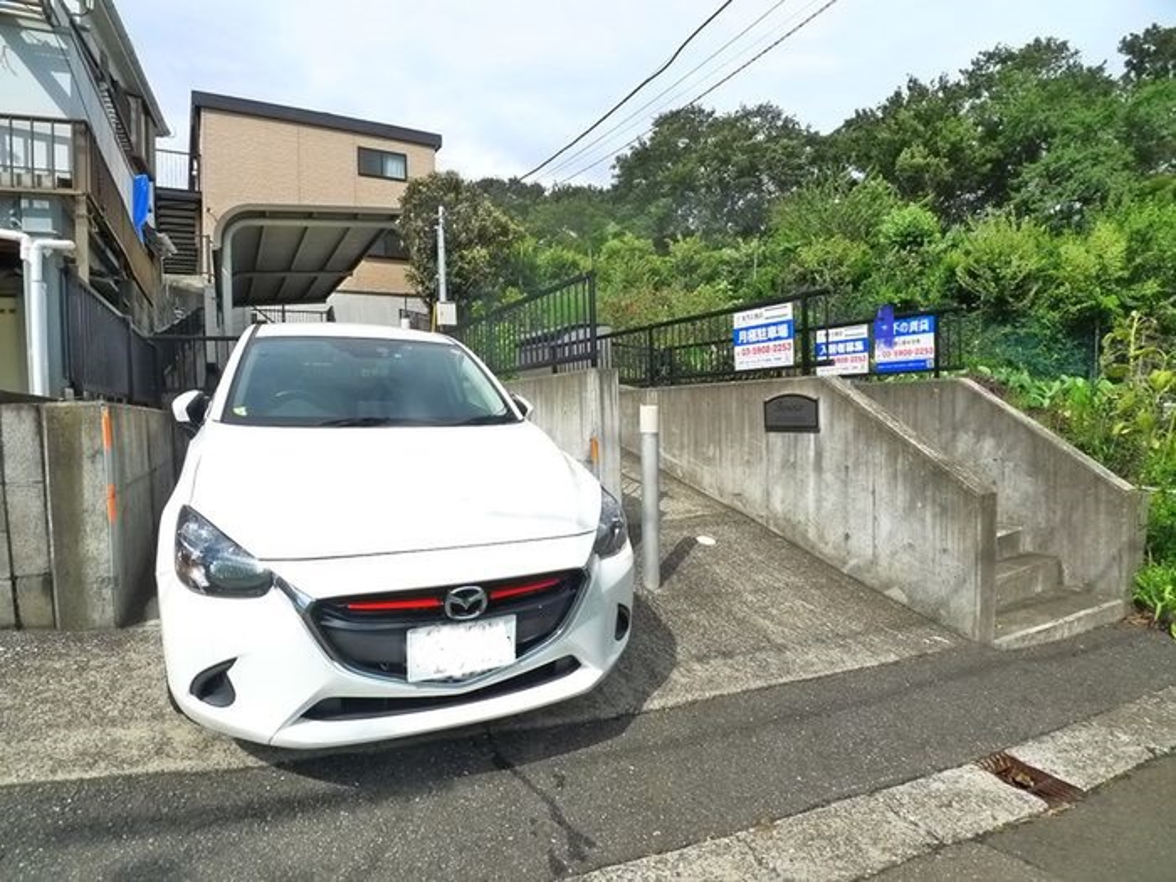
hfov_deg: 71.6
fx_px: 815
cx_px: 588
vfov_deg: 56.8
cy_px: 441
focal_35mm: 24
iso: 400
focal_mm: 5.1
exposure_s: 1/1000
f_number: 4
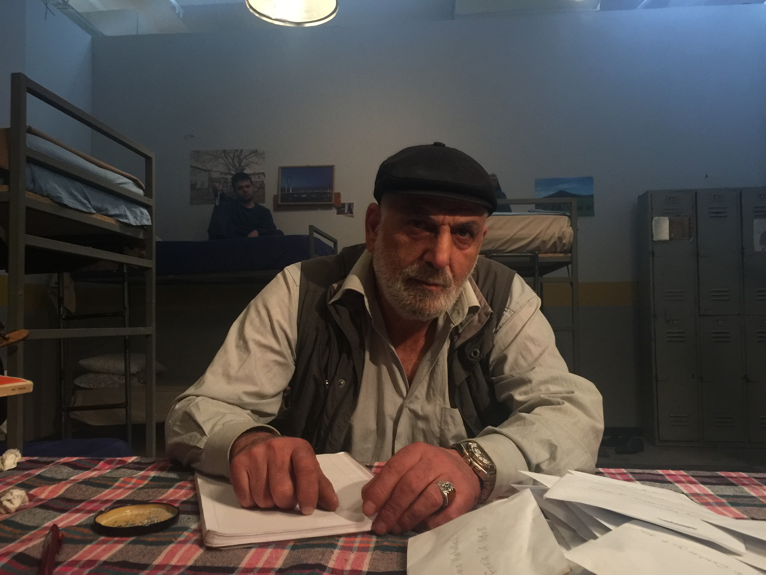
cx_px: 383
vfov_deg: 48.2
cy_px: 288
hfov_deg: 61.7
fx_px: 642
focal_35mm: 29
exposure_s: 1/17
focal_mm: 4.15
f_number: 2.2
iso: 125
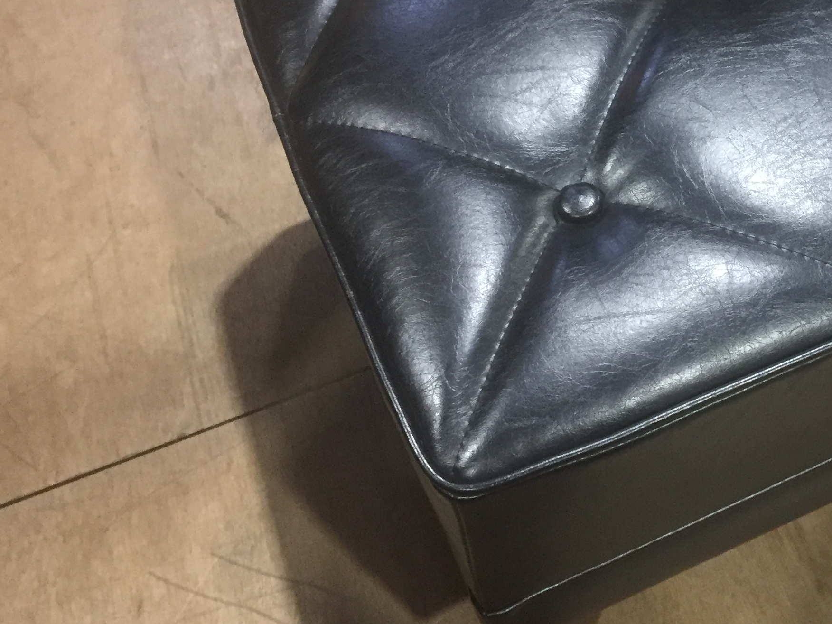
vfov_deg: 26.7
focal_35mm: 54
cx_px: 714
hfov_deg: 34.0
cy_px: 162
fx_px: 1298
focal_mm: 4.15
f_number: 2.2
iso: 160
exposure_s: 1/30
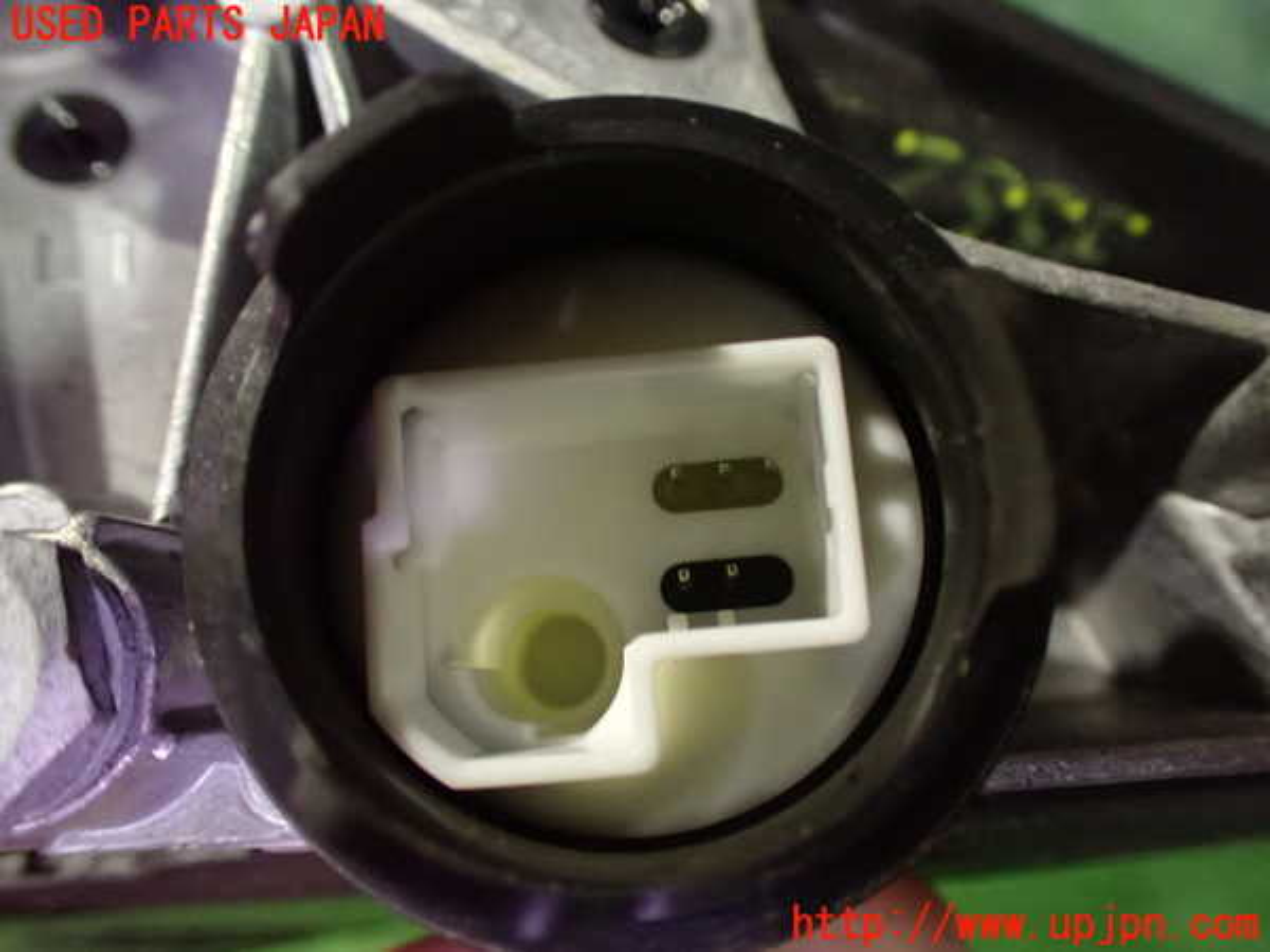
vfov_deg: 46.8
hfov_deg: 60.0
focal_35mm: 30
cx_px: 635
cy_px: 476
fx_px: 1101
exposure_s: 1/30
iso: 1250
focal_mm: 5.4
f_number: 2.3
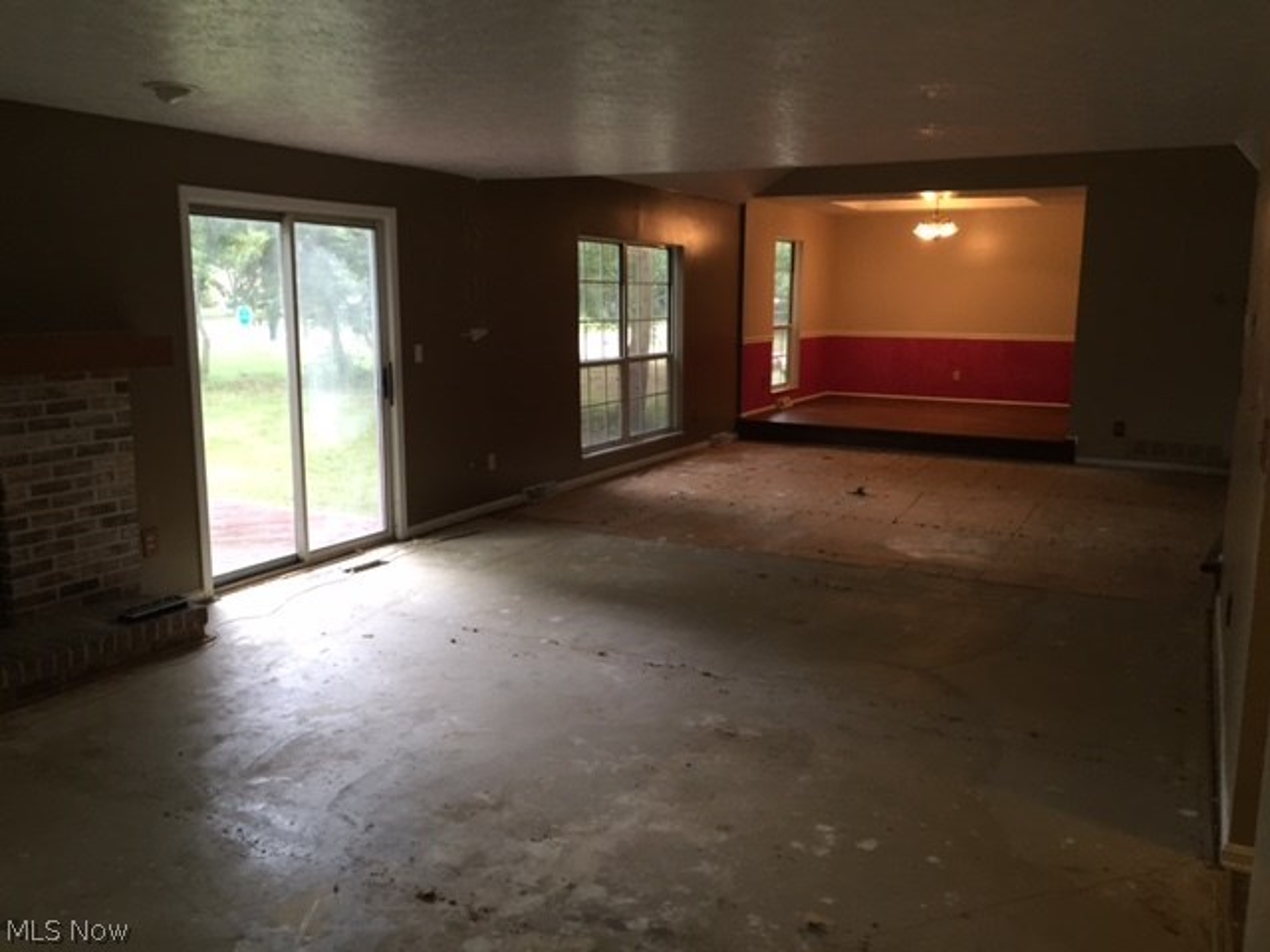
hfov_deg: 61.7
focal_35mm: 29
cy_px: 476
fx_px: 1064
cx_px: 635
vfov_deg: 48.2
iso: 100
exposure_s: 1/30
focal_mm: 4.15
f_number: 2.2
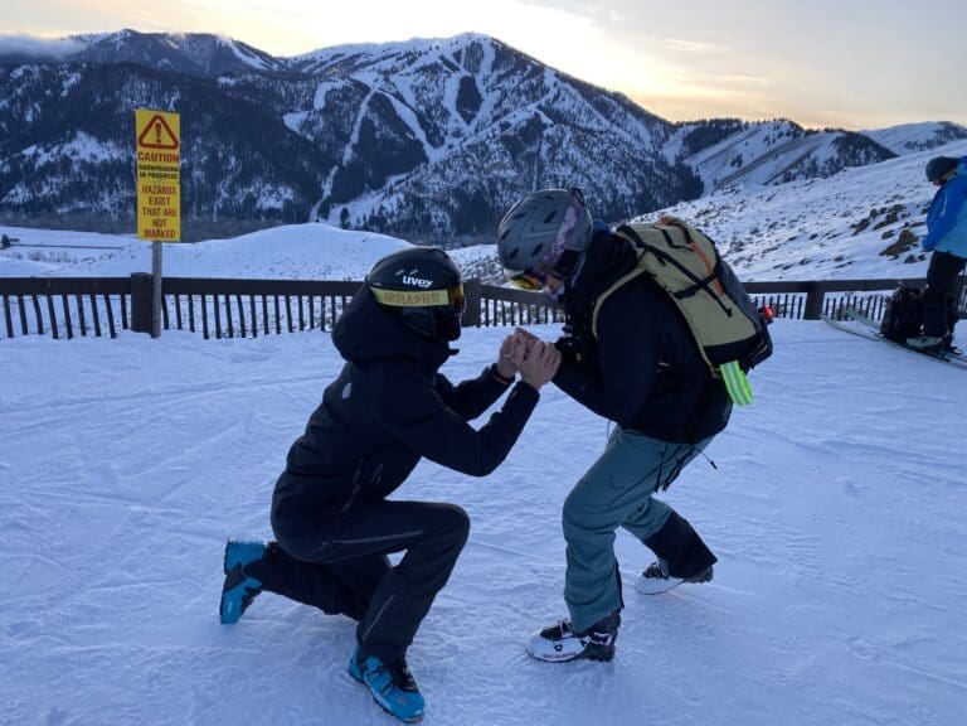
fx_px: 726
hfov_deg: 67.3
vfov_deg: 53.1
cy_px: 363
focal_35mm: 26
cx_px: 484
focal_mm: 4.25
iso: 32
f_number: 1.8
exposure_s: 1/180
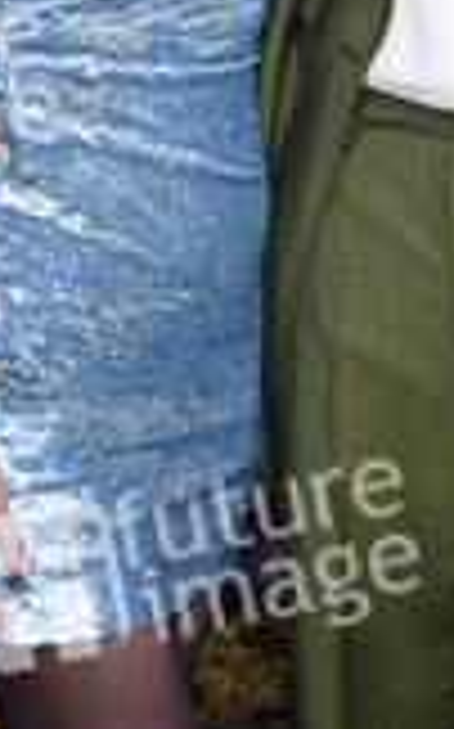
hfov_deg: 7.4
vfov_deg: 11.7
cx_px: 319
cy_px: -108
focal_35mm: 176
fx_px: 3490
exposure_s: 1/250
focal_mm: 70
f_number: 5.6
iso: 640
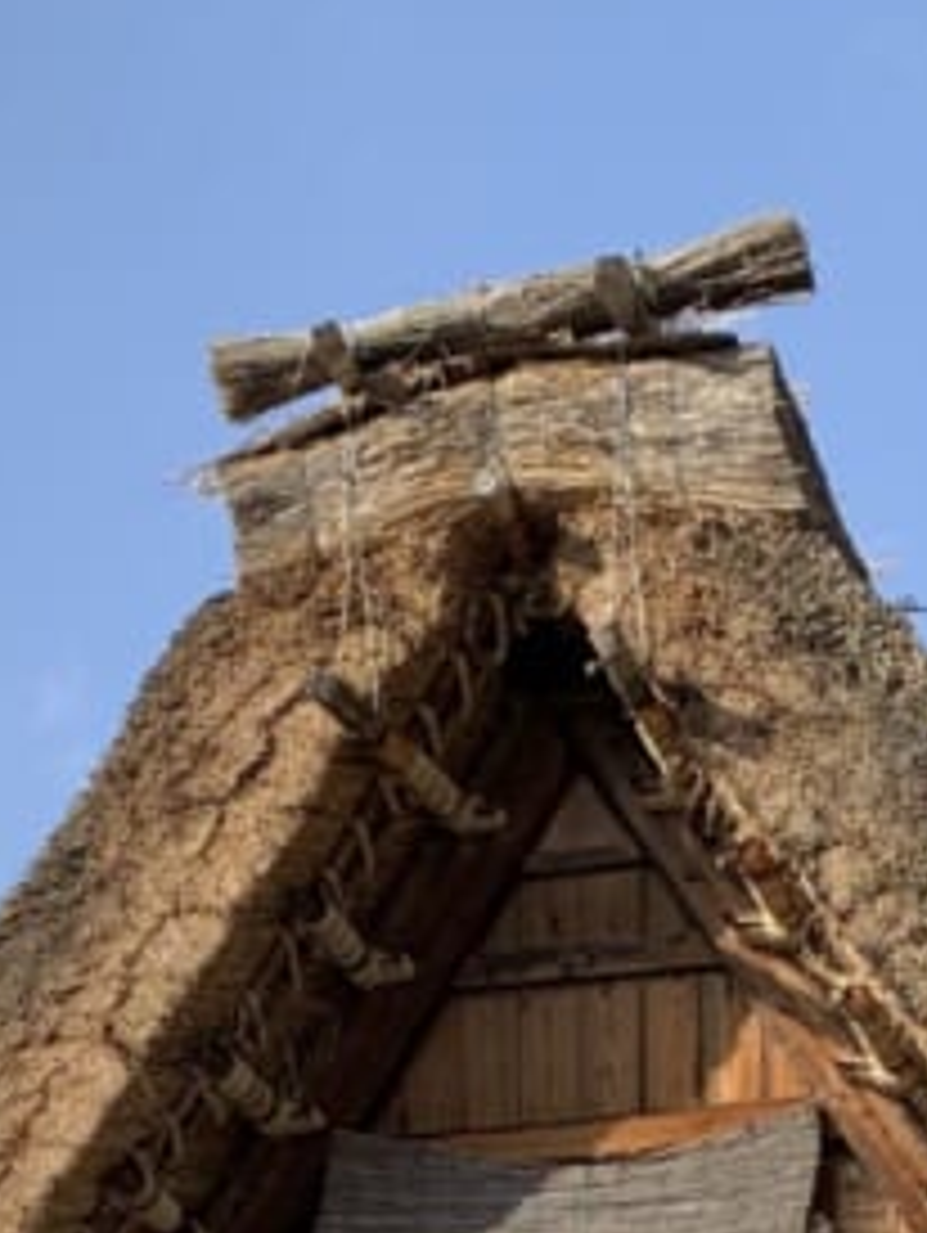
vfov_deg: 16.9
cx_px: 630
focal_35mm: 97
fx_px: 3458
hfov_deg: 15.2
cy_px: 2178
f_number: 1.8
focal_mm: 4.25
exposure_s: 1/1350
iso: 25
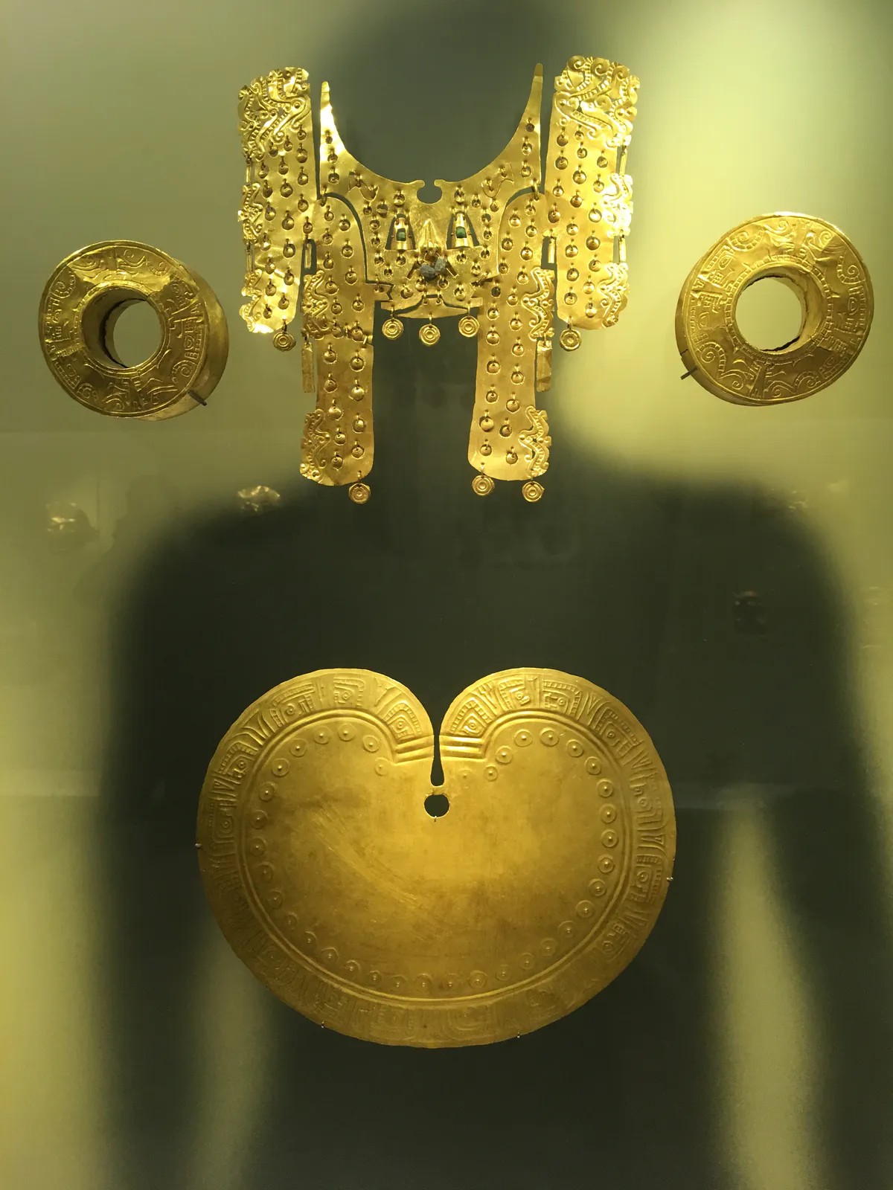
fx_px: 997
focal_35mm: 29
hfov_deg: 48.2
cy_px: 595
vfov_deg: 61.7
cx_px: 446
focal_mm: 4.15
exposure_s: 1/30
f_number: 2.2
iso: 40
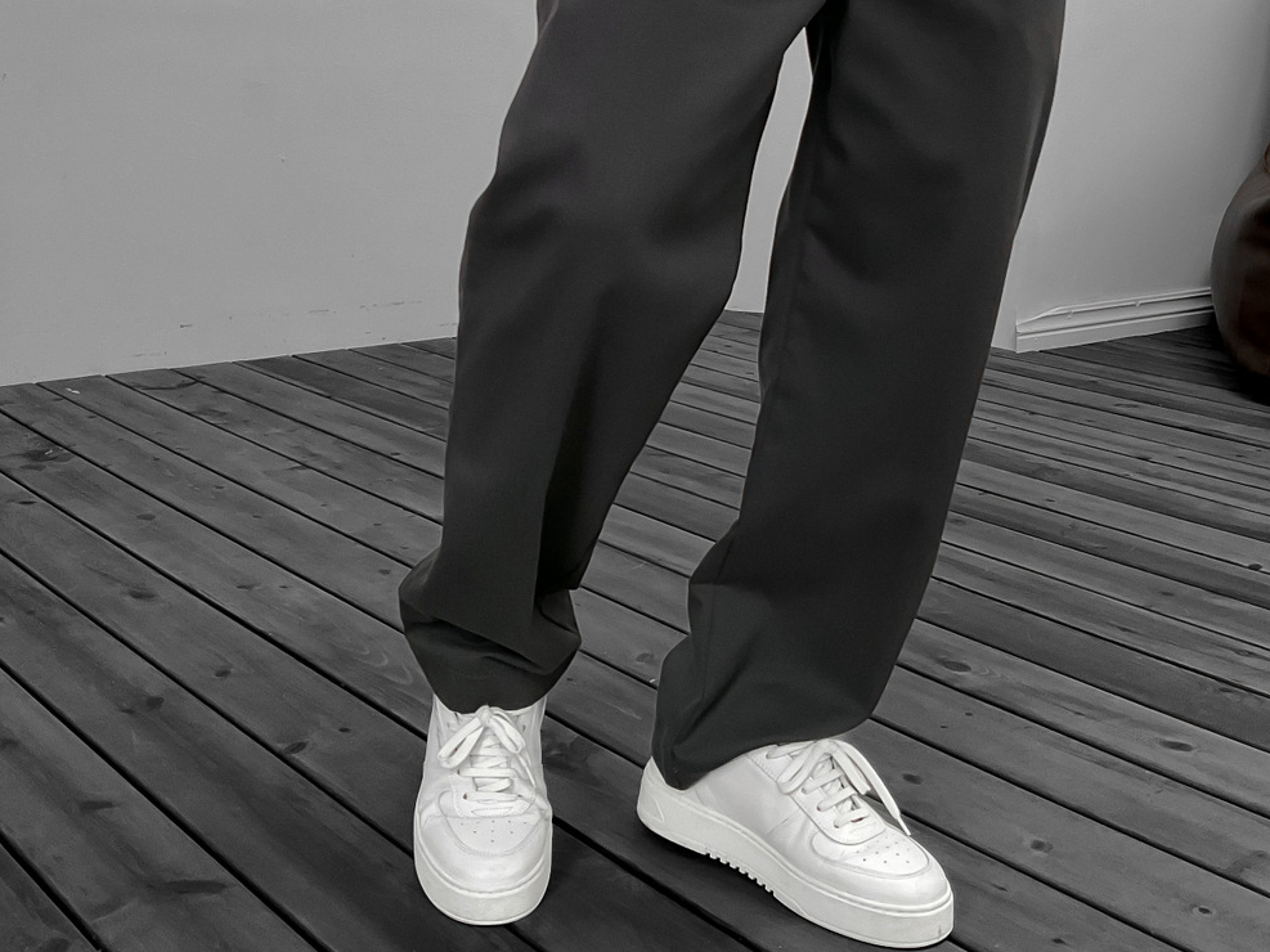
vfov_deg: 29.9
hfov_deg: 40.4
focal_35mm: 47
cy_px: 149
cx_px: 714
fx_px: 1724
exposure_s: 1/60
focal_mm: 3
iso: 125
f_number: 1.8
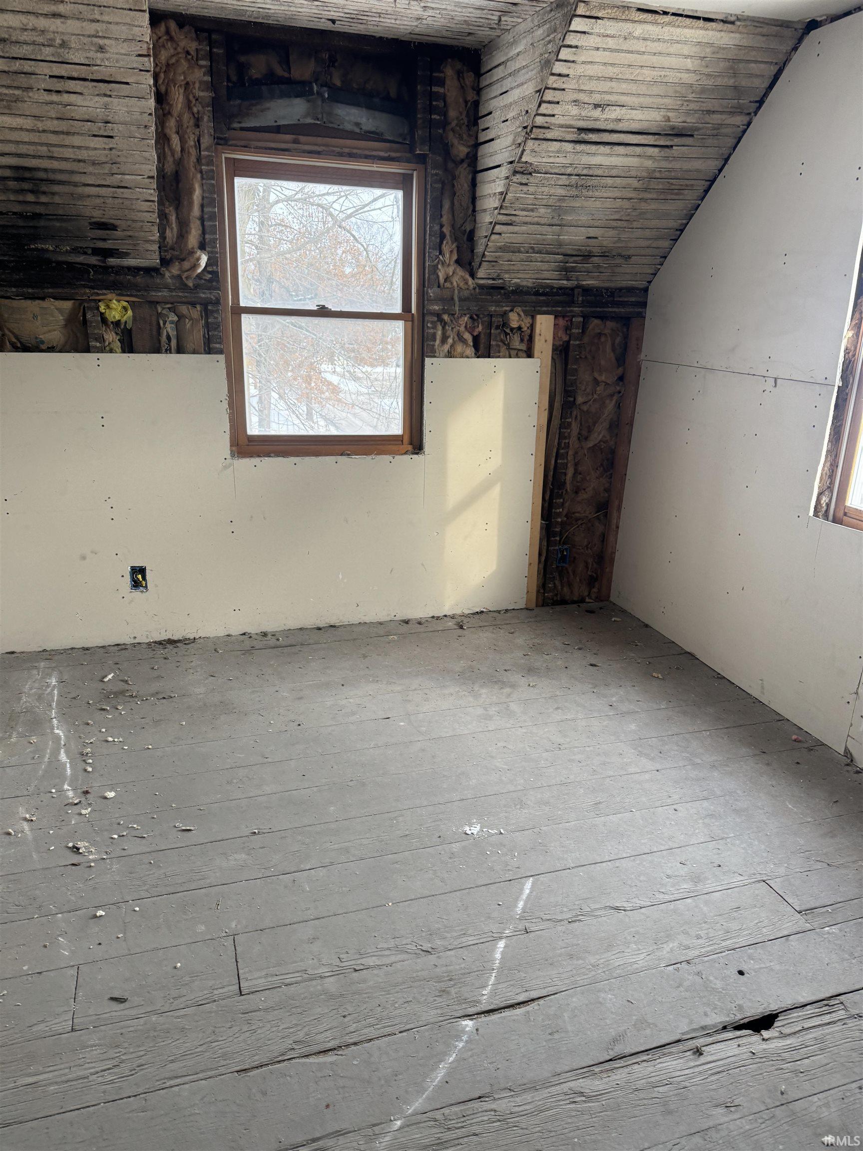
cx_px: 432
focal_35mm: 24
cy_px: 576
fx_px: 798
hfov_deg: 56.8
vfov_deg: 71.6
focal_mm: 6.76
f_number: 1.78
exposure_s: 1/128
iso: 100
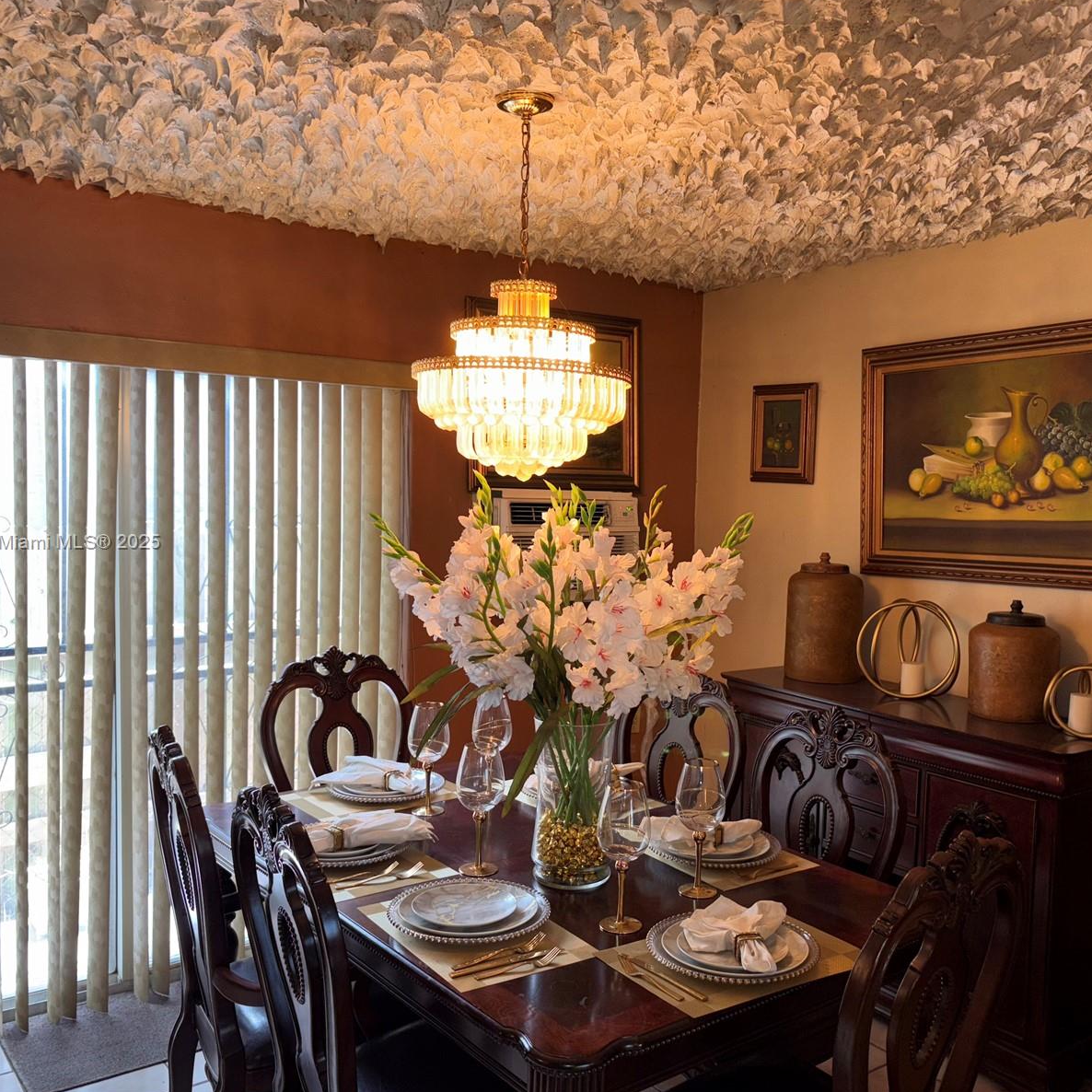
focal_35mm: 31
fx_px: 1106
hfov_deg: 52.4
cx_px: 602
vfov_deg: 52.5
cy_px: 543
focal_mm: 5.96
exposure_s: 1/16
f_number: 1.6
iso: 40
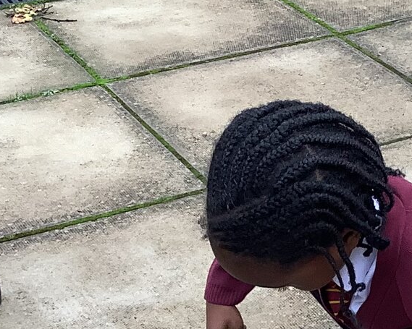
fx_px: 1329
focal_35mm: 109
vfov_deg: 13.7
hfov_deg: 17.3
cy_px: 391
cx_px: 385
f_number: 2.4
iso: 50
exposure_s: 1/100
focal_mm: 3.3
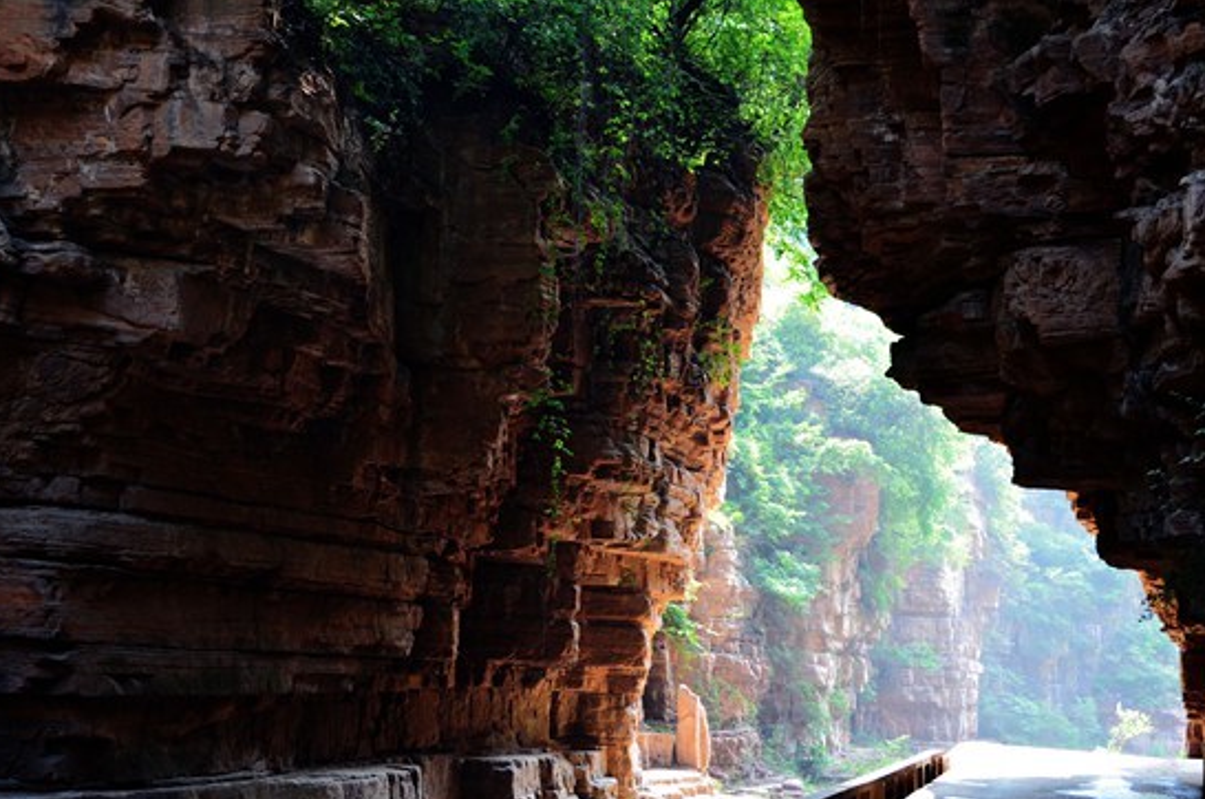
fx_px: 1671
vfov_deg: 26.8
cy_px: 472
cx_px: 569
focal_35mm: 50
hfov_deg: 39.6
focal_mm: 26
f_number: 5
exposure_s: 1/100
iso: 400
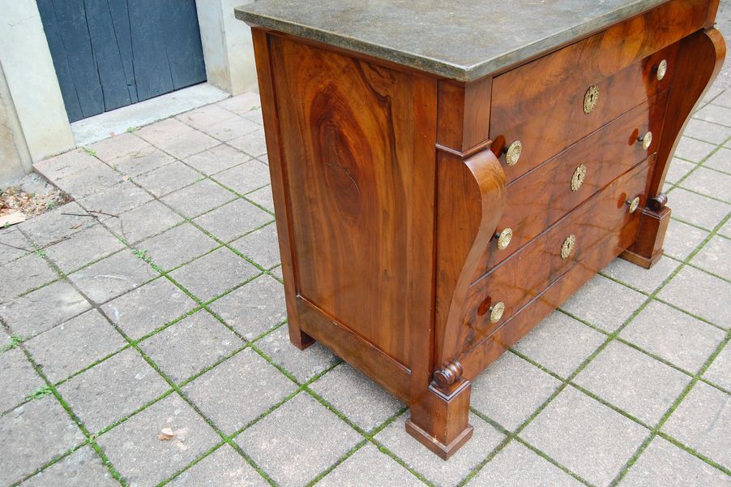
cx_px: 366
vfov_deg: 39.9
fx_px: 670
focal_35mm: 33
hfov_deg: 57.3
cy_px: 244
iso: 400
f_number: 5.6
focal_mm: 22
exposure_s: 1/125
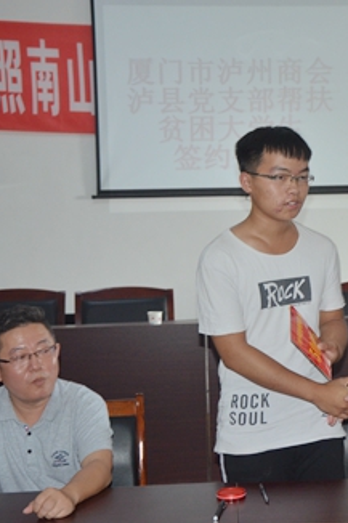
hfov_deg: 17.3
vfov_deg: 26.0
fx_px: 1132
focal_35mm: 78
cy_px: 262
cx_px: 295
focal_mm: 34
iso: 800
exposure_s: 1/60
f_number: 4.2
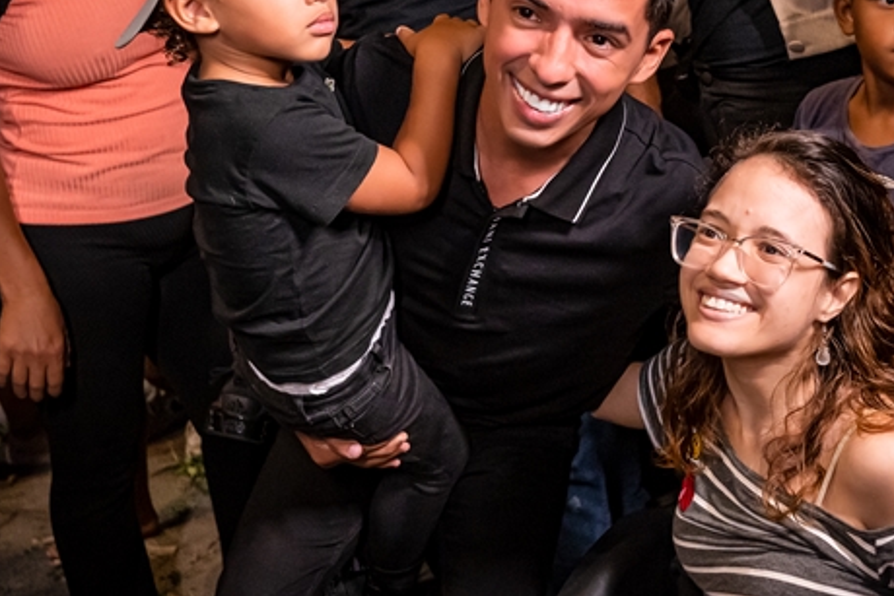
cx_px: 598
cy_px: 268
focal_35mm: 58
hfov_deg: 34.2
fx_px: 1441
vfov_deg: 23.4
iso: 2500
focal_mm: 24
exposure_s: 1/400
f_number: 2.8
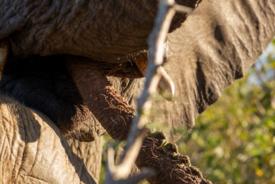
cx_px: 71
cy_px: 107
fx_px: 1390
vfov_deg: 7.5
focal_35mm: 182
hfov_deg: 11.3
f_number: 4.5
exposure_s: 1/400
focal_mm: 70
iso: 160
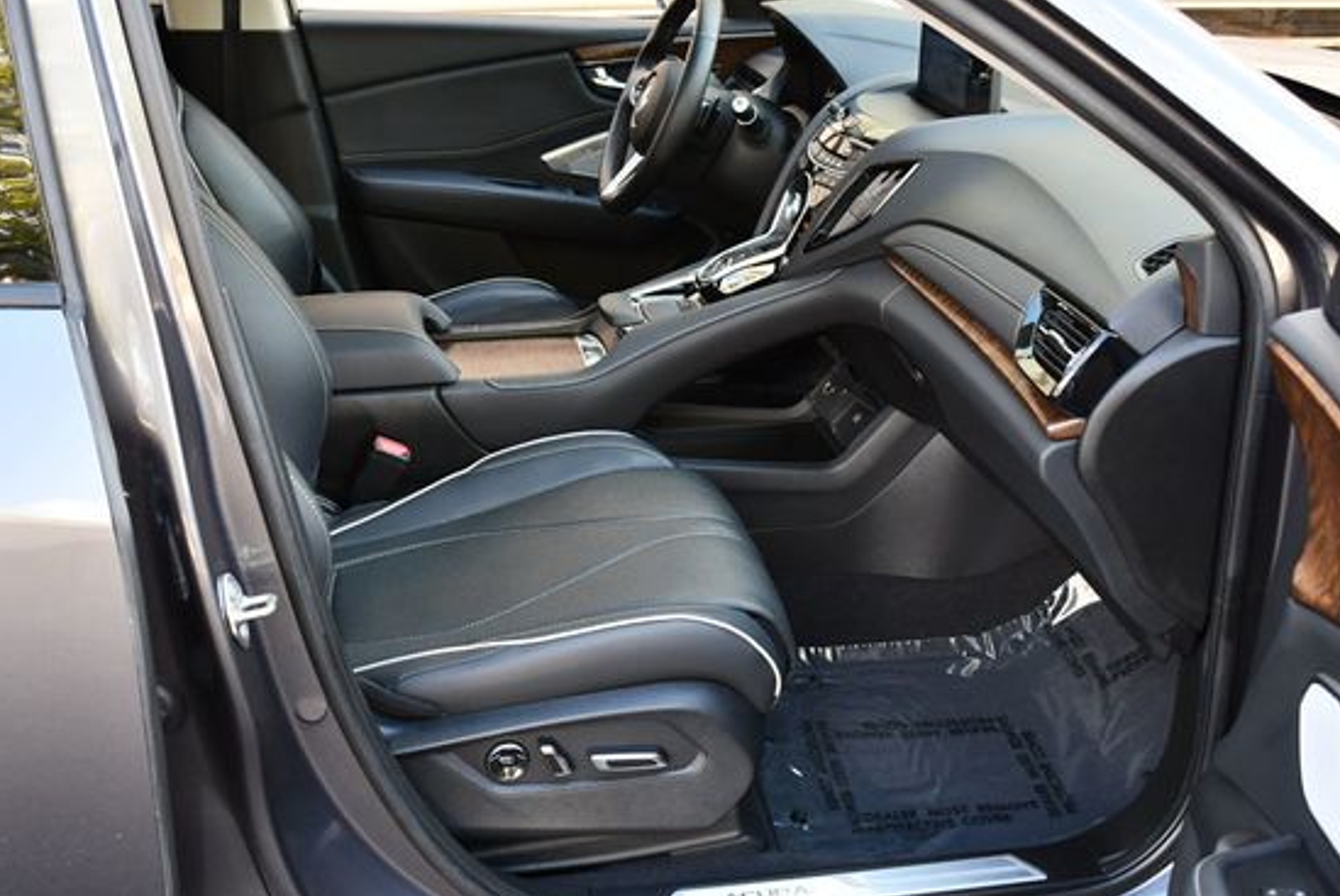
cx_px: 657
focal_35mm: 42
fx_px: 1565
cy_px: 415
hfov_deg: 46.4
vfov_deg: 31.9
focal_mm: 18
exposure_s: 1/250
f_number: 3.5
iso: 560
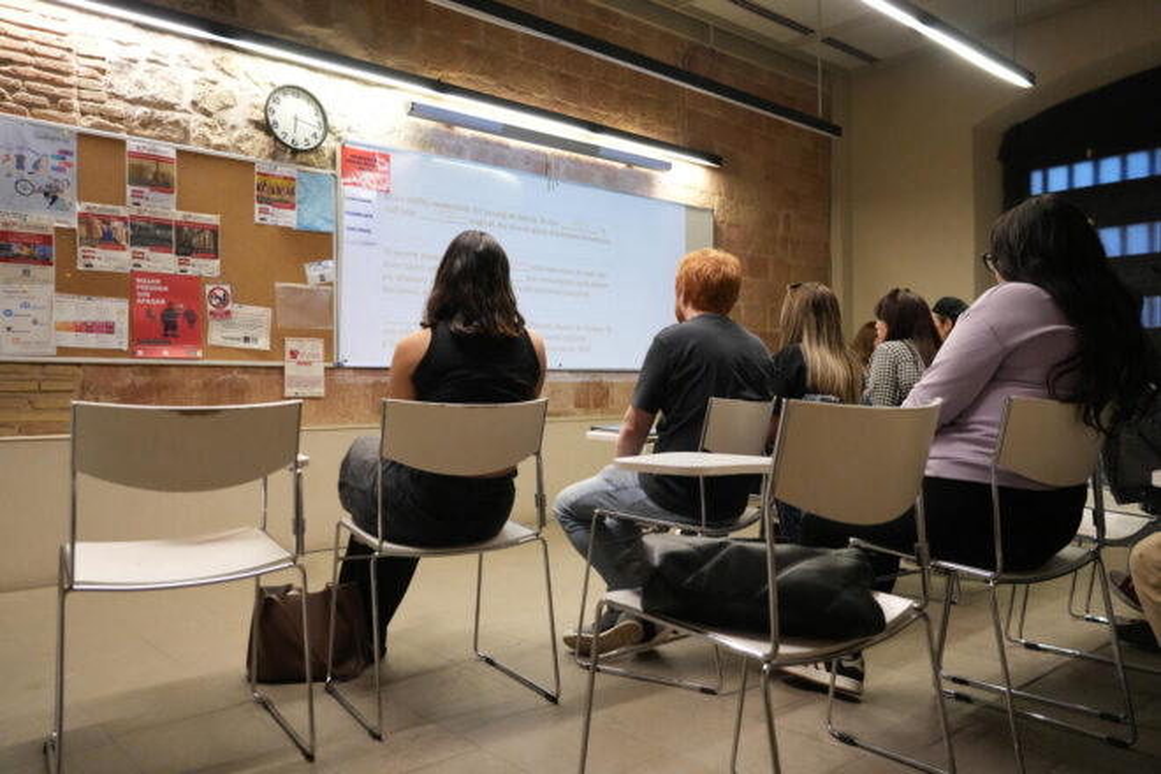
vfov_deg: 49.6
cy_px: 387
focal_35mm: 26
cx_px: 580
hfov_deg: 69.4
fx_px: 838
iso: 8000
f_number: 4
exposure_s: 1/200
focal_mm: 26
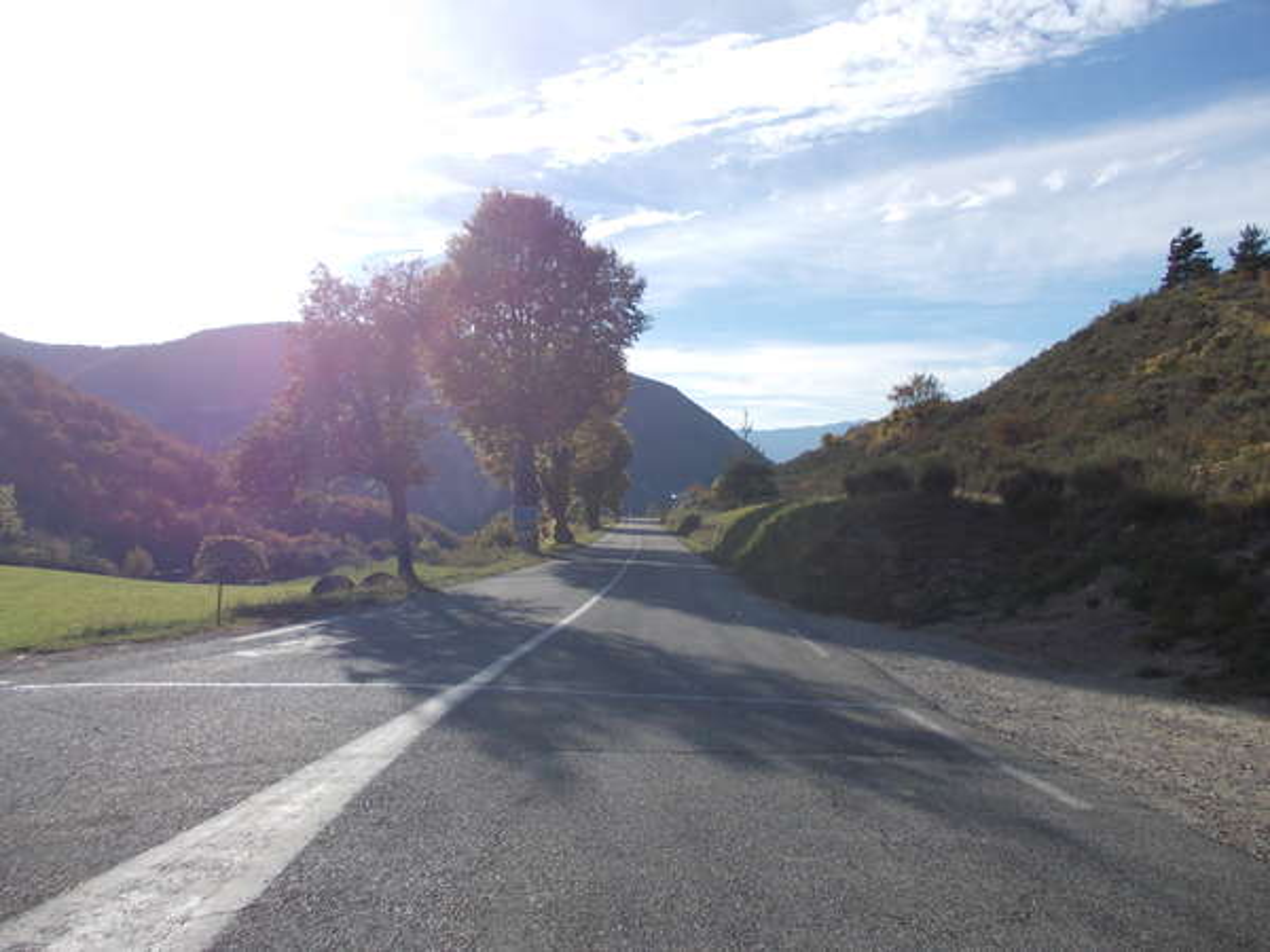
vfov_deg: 49.7
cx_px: 635
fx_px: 1027
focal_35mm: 28
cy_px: 476
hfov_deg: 63.4
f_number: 5.4
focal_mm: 4
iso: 80
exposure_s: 1/400
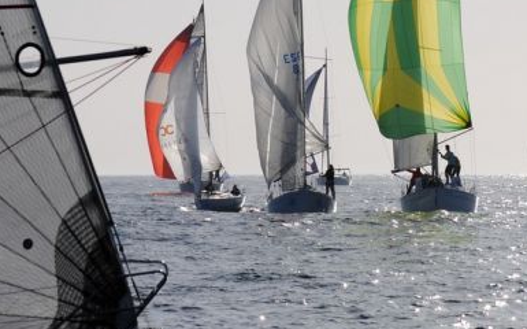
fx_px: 3932
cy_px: 93
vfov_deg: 4.8
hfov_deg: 7.7
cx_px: 324
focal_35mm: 274
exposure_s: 1/1000
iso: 100
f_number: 8
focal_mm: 86
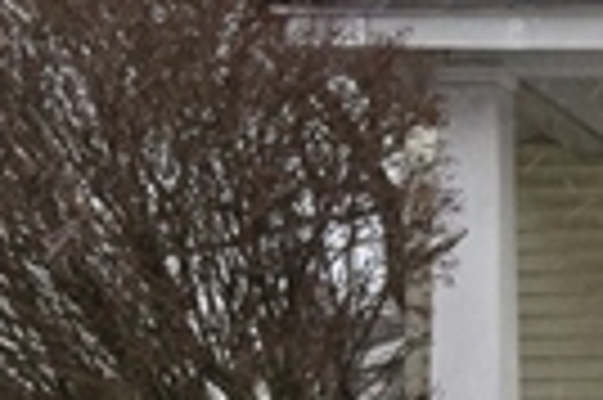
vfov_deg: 9.8
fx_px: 2309
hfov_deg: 13.1
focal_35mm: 138
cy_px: 429
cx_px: 1156
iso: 800
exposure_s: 1/1000
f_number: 7.1
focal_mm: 12
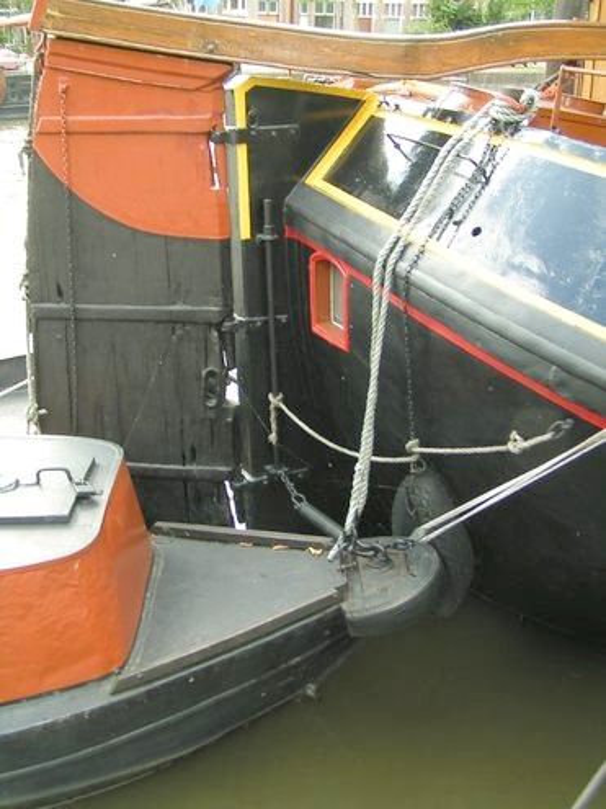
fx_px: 911
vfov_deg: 47.9
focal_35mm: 39
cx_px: 303
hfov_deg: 36.8
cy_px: 404
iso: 50
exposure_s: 1/80
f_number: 3.5
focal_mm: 6
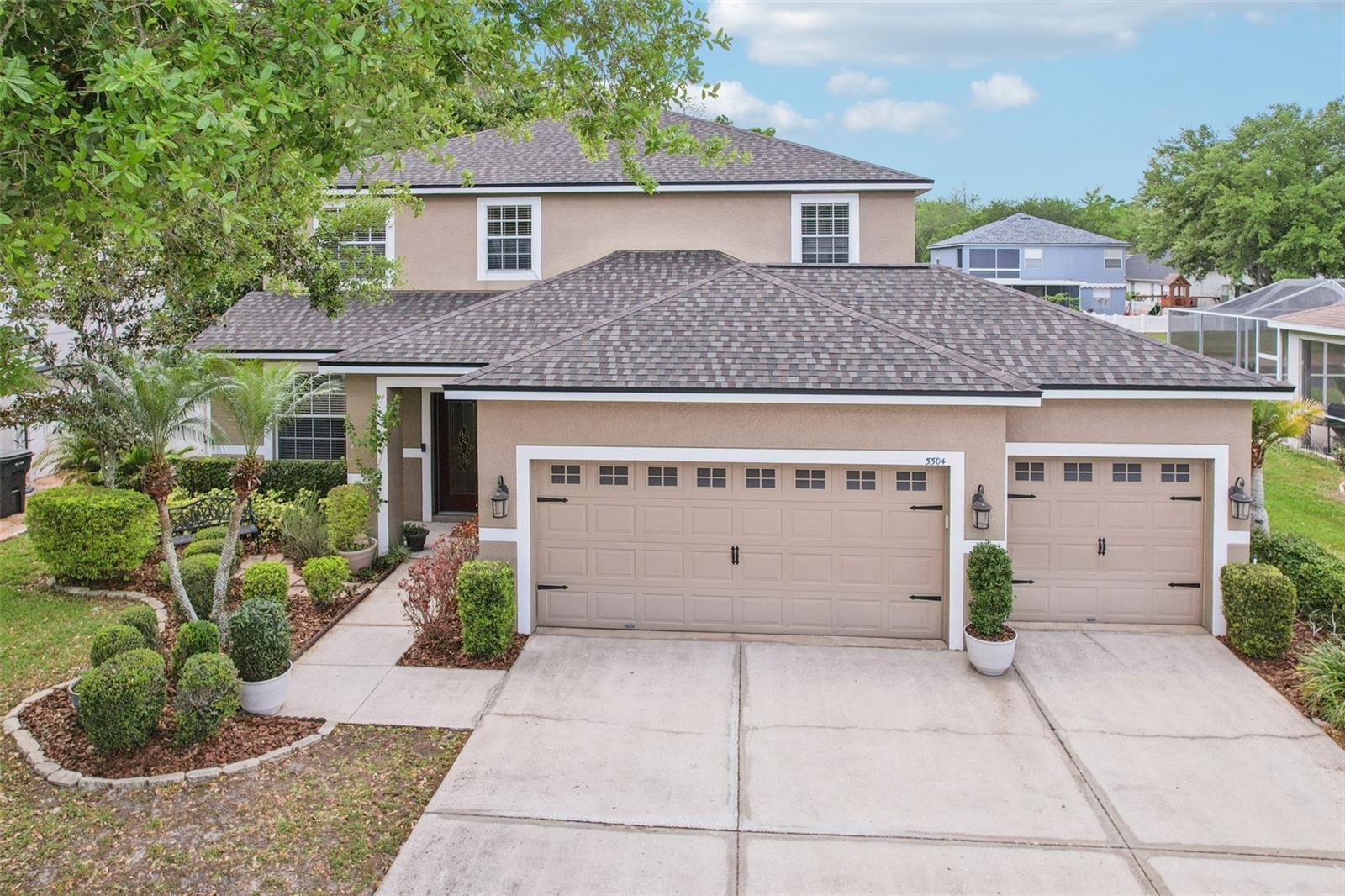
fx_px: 822
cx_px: 672
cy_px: 448
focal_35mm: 22
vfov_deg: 57.2
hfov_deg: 78.6
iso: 110
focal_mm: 8.4
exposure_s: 1/1000
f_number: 2.8
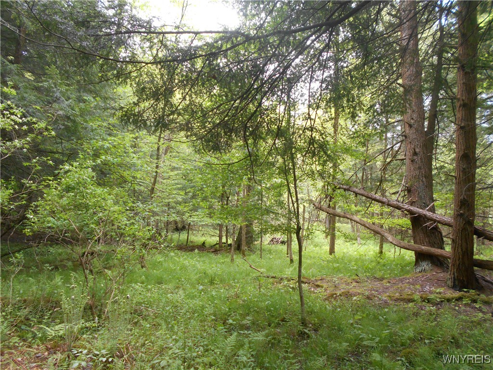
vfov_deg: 53.1
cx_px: 246
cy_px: 185
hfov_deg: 67.3
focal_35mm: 26
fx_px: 370
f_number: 3.2
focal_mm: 4.6
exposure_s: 1/30
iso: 280
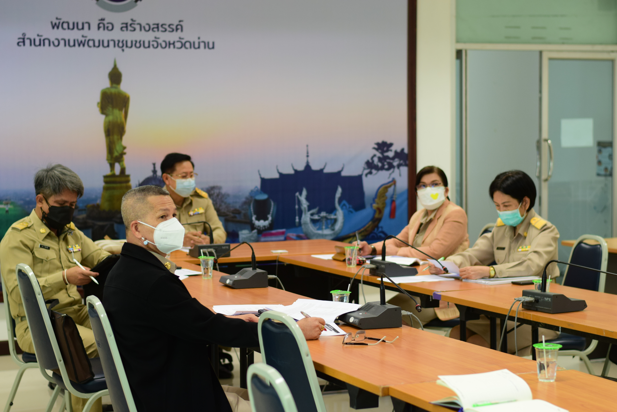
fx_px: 1286
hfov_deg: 27.0
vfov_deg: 18.2
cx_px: 308
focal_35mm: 75
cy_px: 206
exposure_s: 1/160
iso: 500
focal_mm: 50
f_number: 2.8
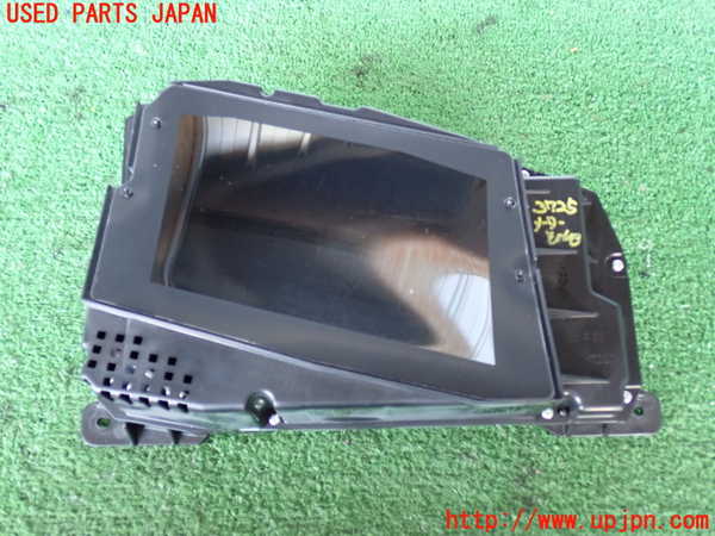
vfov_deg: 37.7
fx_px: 785
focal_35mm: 38
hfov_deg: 49.0
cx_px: 358
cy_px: 268
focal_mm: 6.83
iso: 800
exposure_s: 1/25
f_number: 2.7
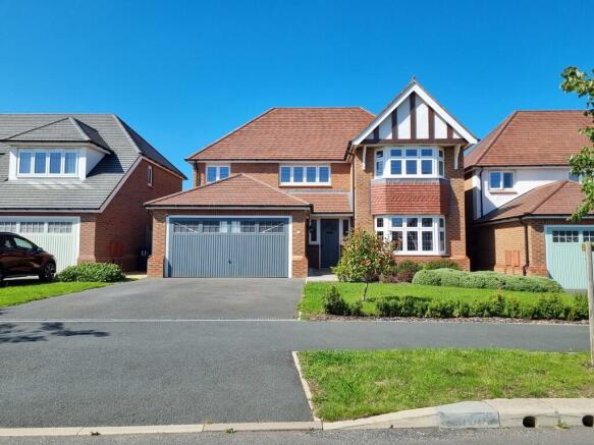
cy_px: 222
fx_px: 446
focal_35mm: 26
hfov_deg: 67.3
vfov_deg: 53.0
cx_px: 297
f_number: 1.8
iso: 50
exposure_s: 1/2064
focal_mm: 5.4
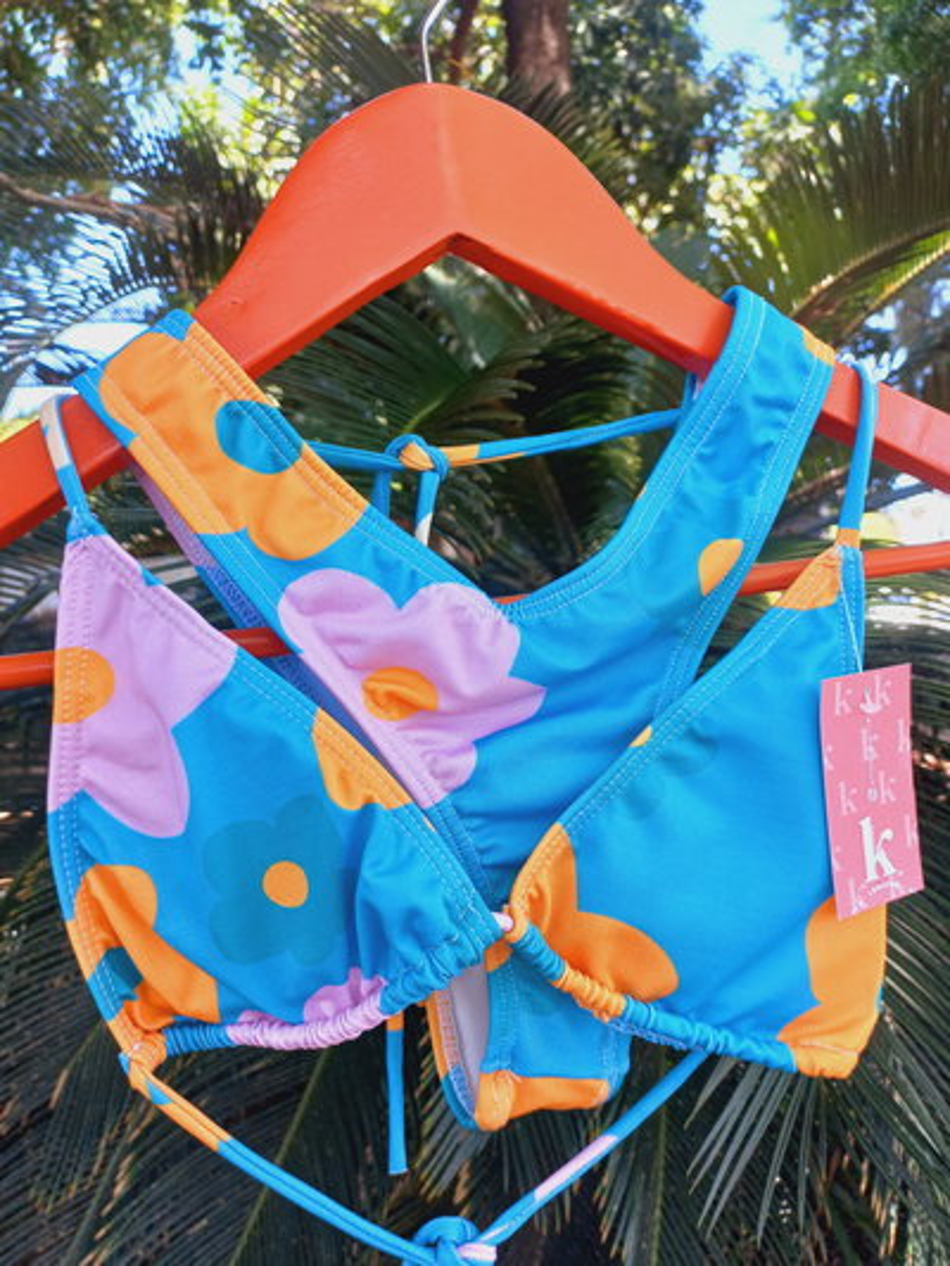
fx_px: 914
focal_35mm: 25
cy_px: 633
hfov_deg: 54.9
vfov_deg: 69.4
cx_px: 475
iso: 40
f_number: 1.8
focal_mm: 4.6
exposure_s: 1/50
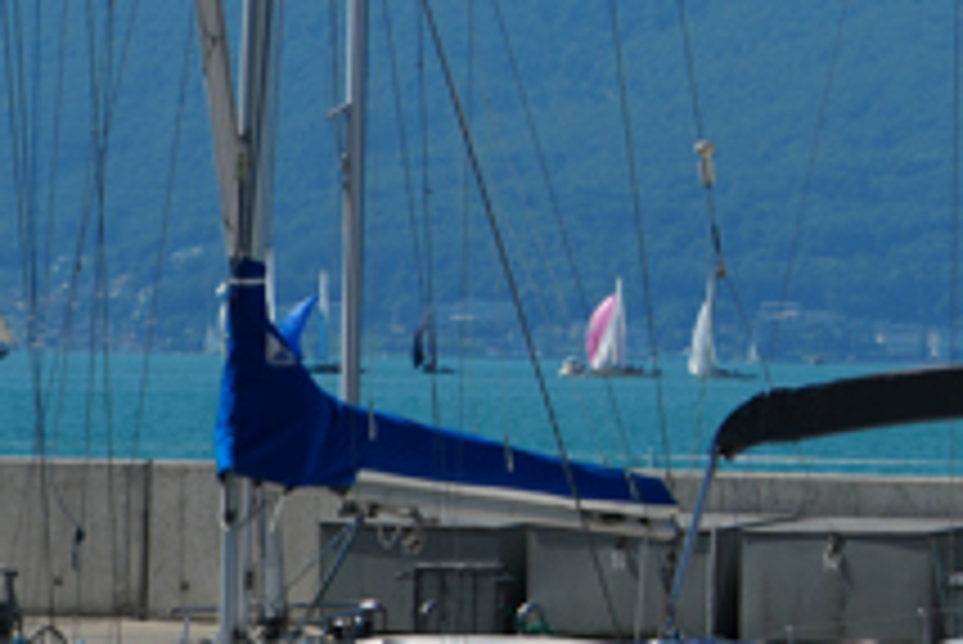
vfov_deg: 3.9
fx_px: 9288
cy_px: -477
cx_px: 2187
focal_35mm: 347
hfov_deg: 5.7
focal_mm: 62
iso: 100
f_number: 13
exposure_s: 1/200
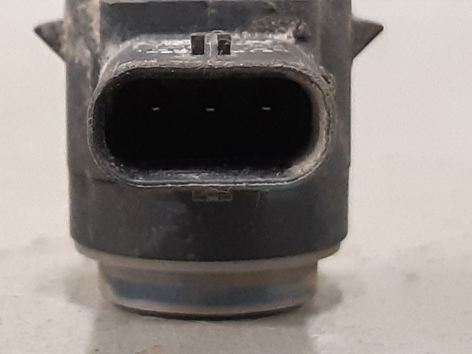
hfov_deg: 43.5
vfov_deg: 33.6
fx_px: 586
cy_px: 171
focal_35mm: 43
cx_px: 177
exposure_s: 1/50
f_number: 1.7
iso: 250
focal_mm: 3.93
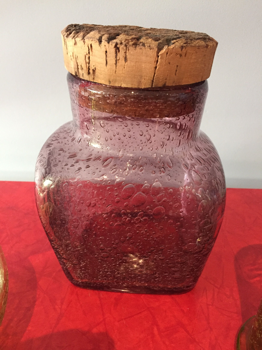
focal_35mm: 29
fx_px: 293
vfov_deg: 61.7
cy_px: 175
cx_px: 131
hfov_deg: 48.2
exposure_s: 1/17
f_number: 2.2
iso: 250
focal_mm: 4.15
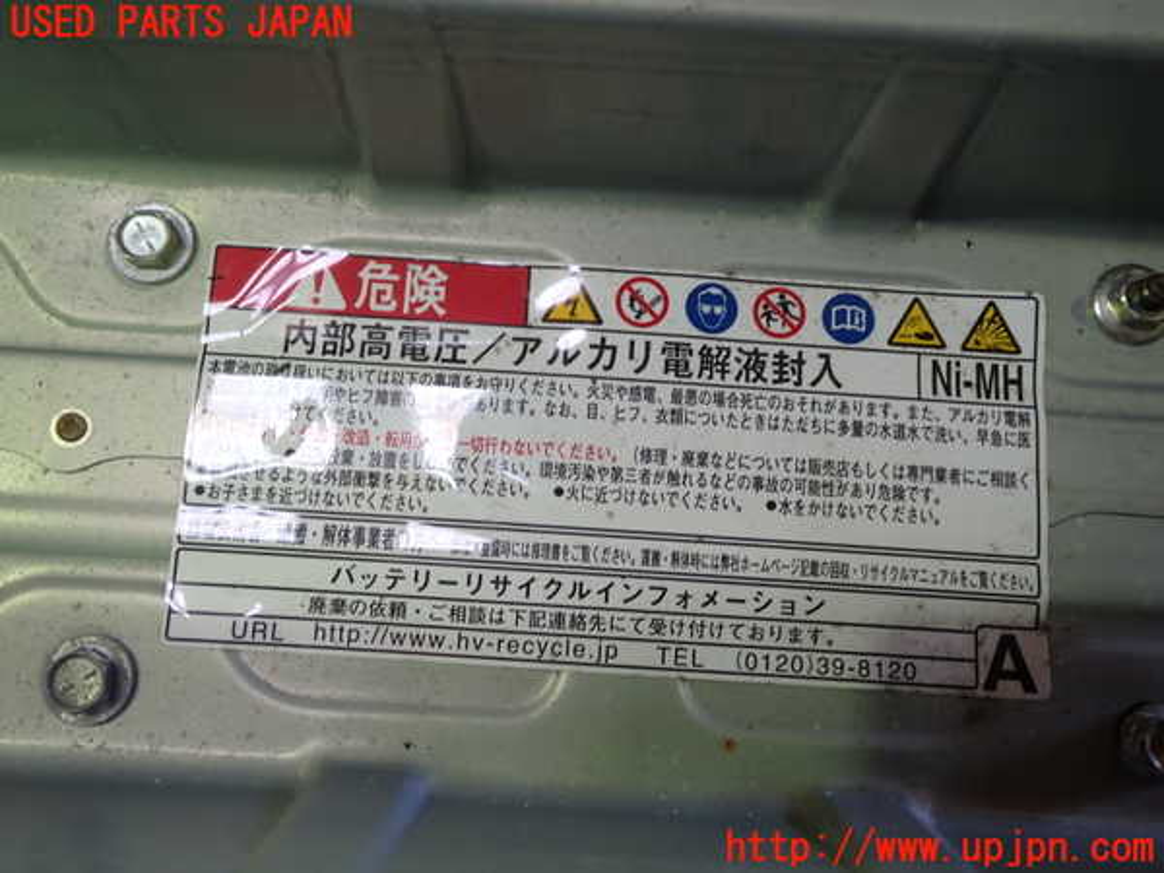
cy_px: 436
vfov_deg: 46.8
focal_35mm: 30
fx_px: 1009
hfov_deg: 60.0
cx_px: 582
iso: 200
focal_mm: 5.4
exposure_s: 1/40
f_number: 2.3
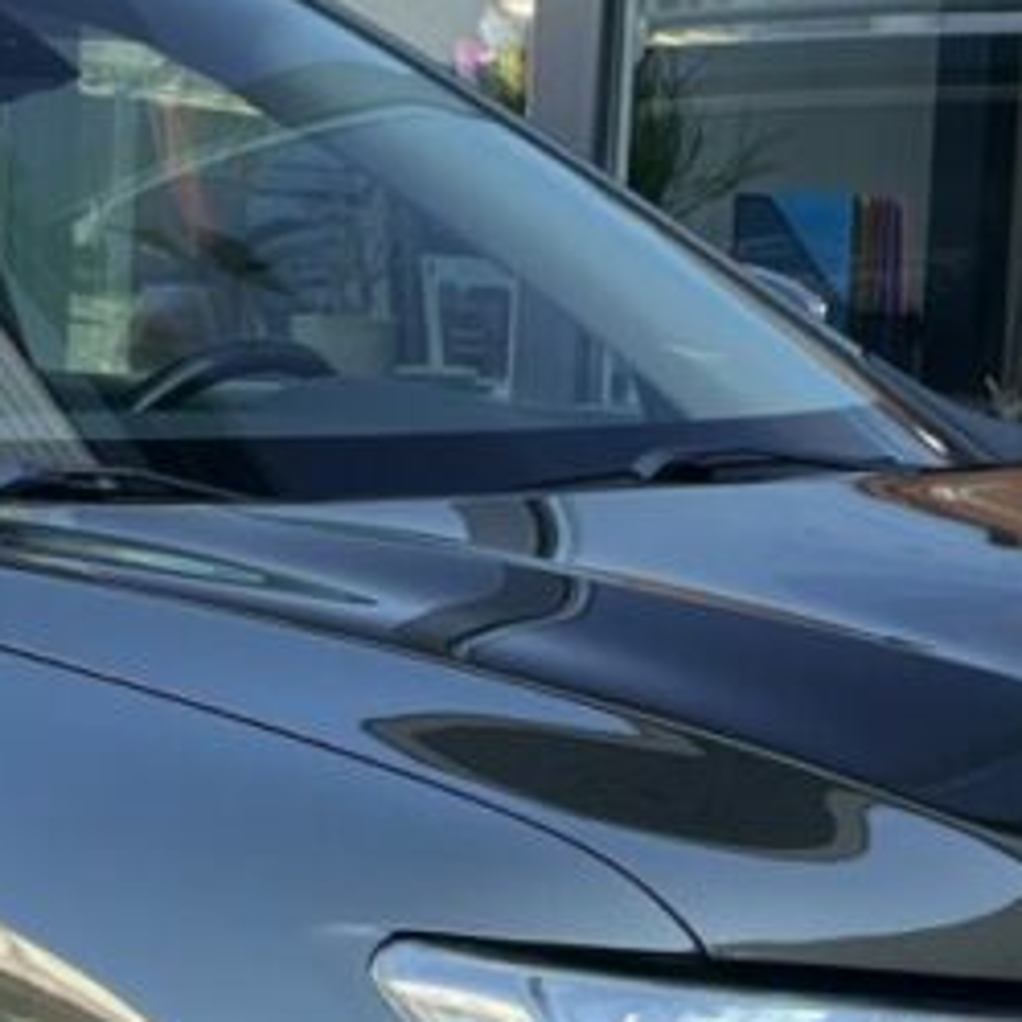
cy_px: 817
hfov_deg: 12.2
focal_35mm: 142
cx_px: 181
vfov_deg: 12.2
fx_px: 4743
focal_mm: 5.1
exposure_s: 1/290
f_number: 1.6
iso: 40
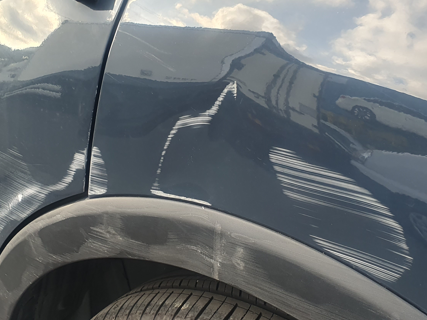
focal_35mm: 47
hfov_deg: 40.3
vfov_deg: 30.6
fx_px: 580
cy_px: 216
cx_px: 182
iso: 64
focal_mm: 4.32
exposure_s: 1/120
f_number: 2.4
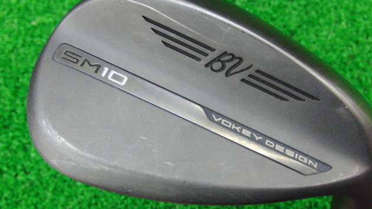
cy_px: 96
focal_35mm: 41
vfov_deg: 29.0
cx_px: 189
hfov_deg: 49.4
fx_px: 404
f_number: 3.6
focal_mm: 6.42
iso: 400
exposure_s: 1/25
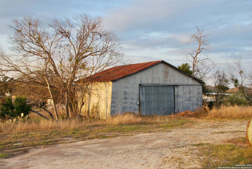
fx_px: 305
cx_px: 126
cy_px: 84
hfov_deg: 44.9
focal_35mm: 44
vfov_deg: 30.9
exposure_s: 1/125
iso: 200
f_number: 5.6
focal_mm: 29
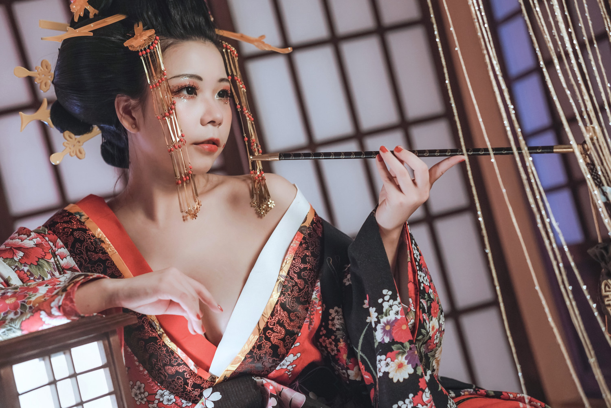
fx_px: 1426
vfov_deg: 16.3
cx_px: 306
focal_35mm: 84
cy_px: 204
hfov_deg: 24.2
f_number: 1.7
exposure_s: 1/60
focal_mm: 56
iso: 640
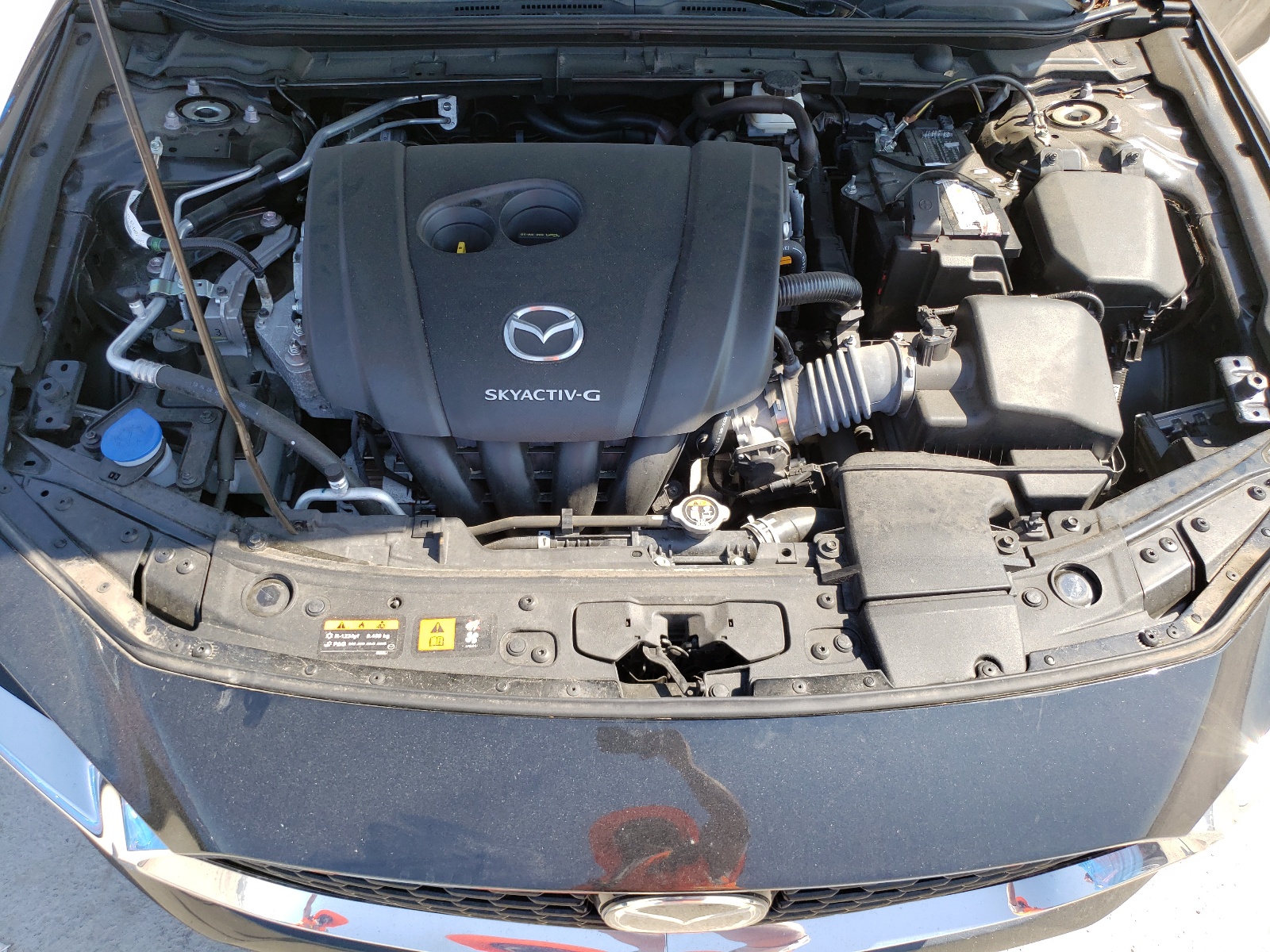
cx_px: 635
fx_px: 954
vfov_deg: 53.1
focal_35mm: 26
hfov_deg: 67.3
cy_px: 476
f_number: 1.5
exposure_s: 1/714
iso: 50
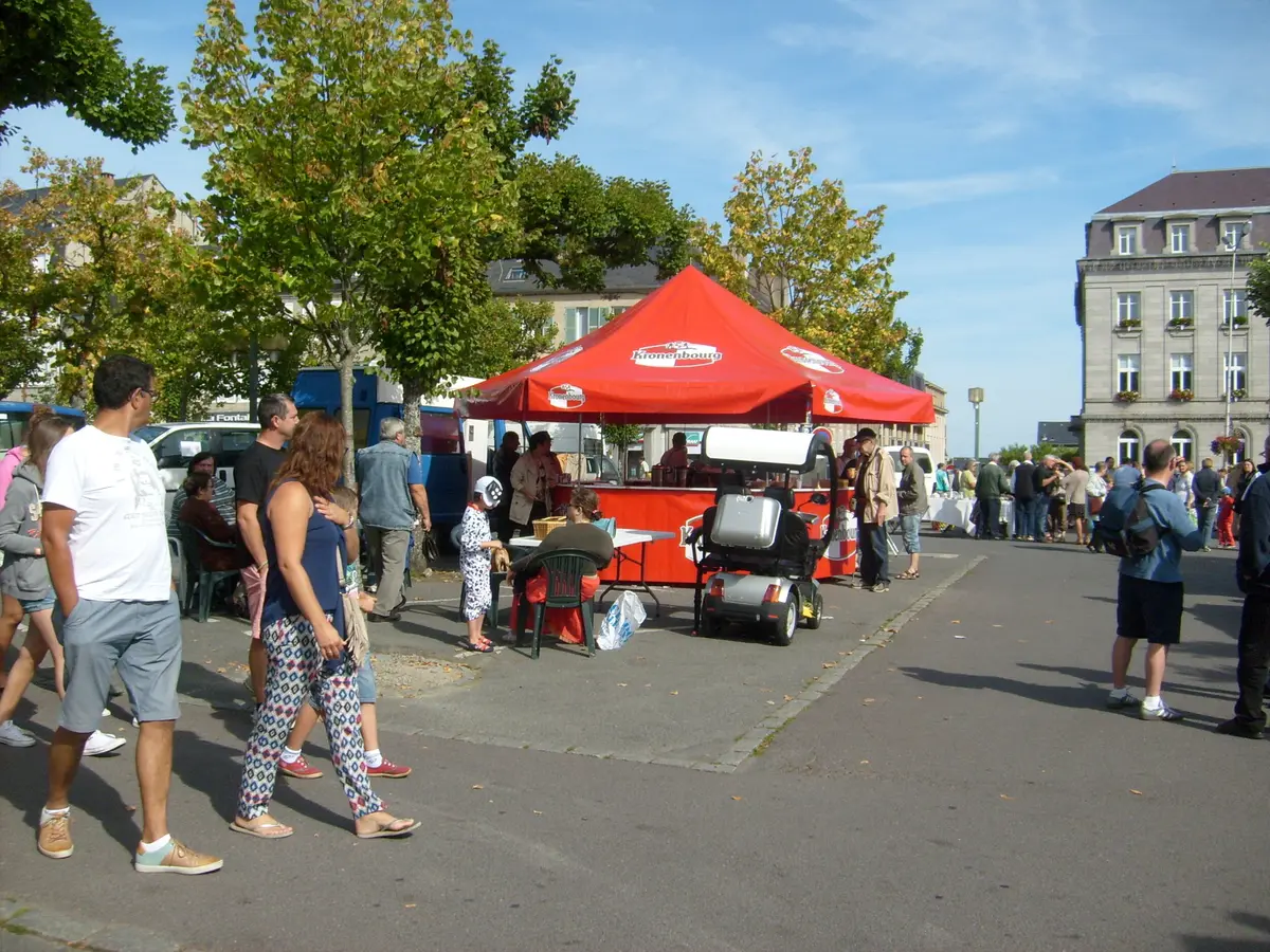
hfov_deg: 52.6
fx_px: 1284
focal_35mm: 35
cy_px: 476
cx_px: 635
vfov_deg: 40.7
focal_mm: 5.8
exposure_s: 1/250
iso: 80
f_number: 7.1
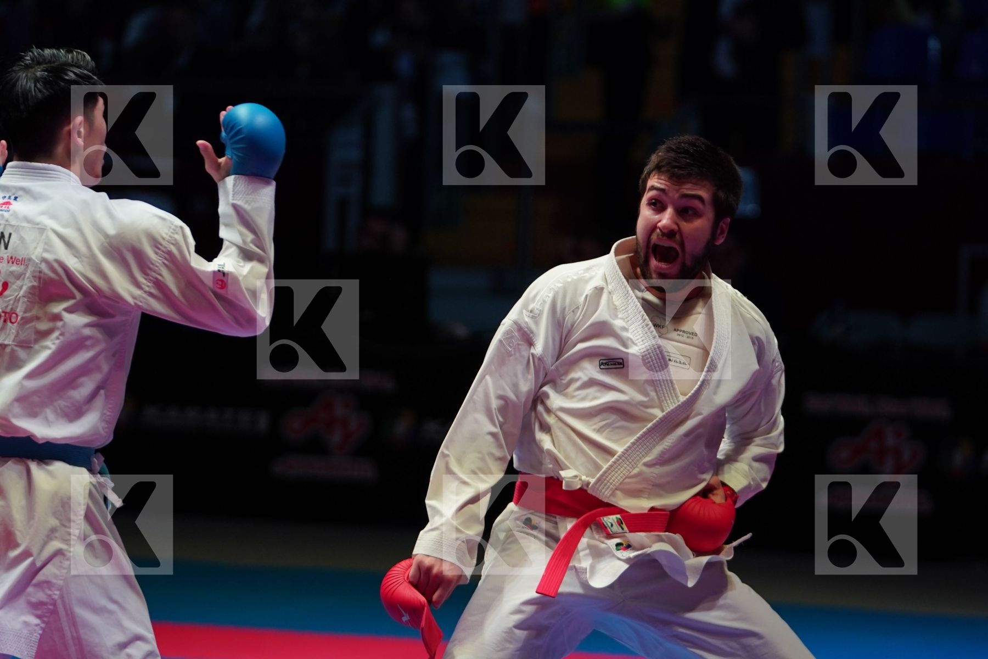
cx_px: 494
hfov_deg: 9.8
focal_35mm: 210
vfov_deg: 6.5
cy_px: 330
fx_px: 5763
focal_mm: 140
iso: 1250
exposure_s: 1/1000
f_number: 2.8
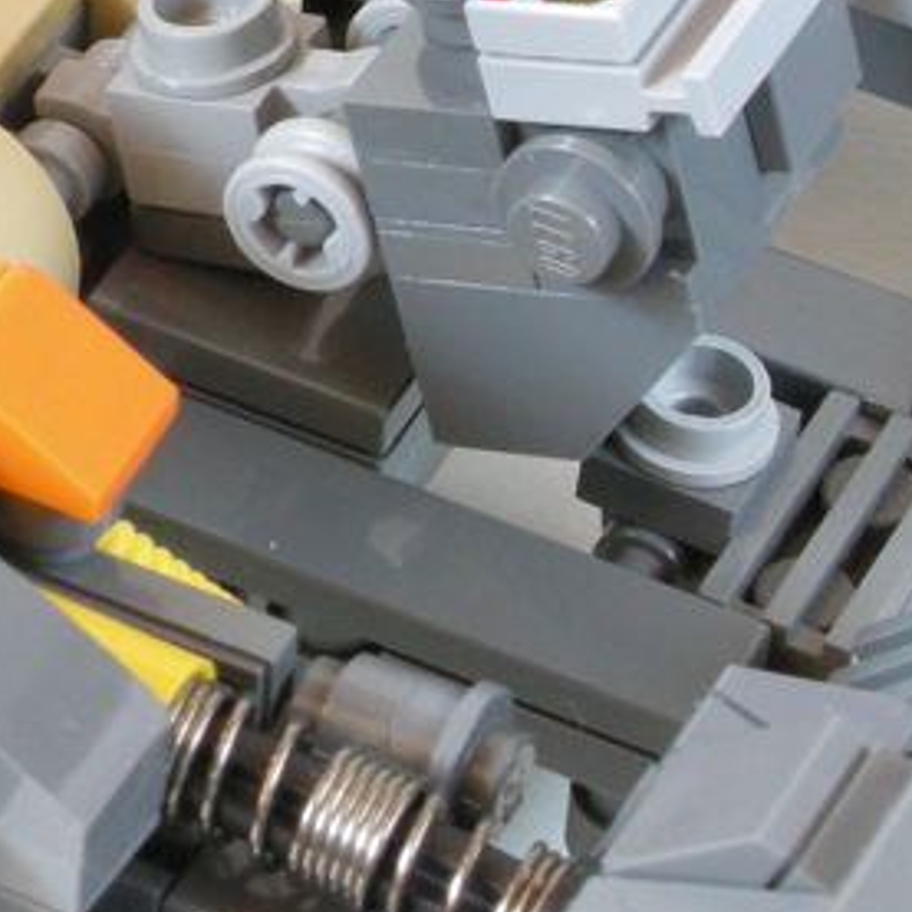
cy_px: -16
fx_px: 8674
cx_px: -72
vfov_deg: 6.0
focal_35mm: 291
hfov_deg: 6.0
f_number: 7.5
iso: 200
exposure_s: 1/1.2
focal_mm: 18.6
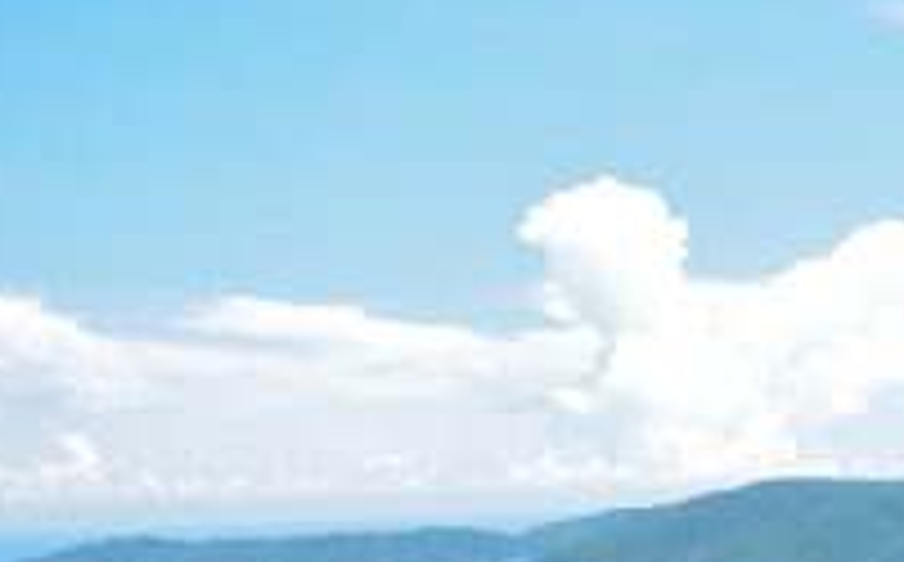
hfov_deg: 21.3
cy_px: 533
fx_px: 2288
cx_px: 985
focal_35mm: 93
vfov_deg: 13.8
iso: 100
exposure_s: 1/100
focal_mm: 20
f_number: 9
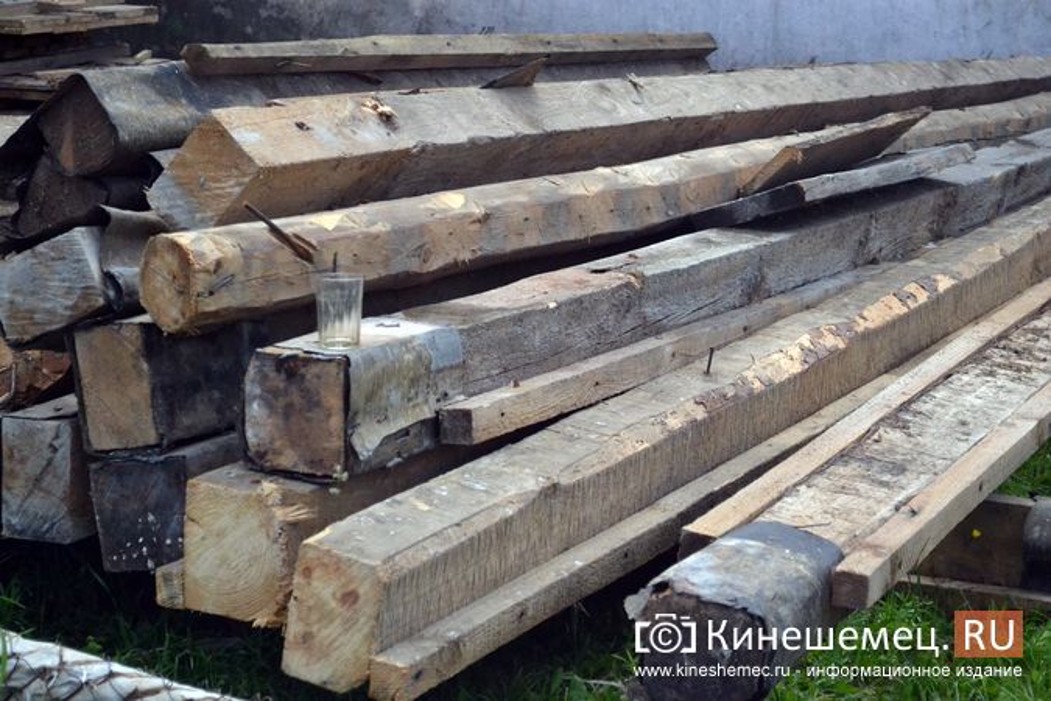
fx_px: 2408
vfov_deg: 16.6
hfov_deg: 24.6
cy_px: 350
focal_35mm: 82
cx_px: 526
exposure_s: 1/2000
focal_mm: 55
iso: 2500
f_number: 5.6
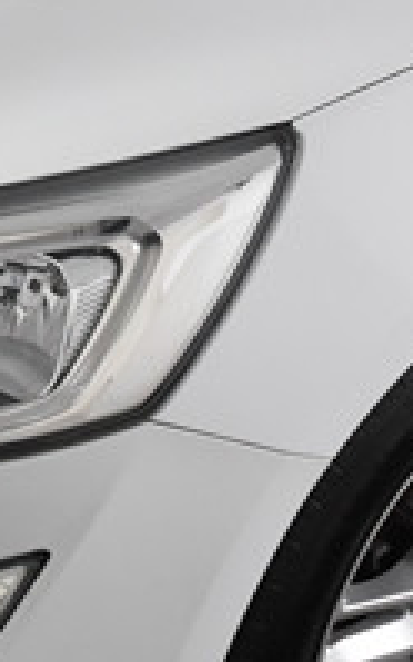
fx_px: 3122
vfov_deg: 12.0
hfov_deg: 7.6
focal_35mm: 173
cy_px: 28
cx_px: 170
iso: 1600
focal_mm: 22
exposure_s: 1/80
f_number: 4.5
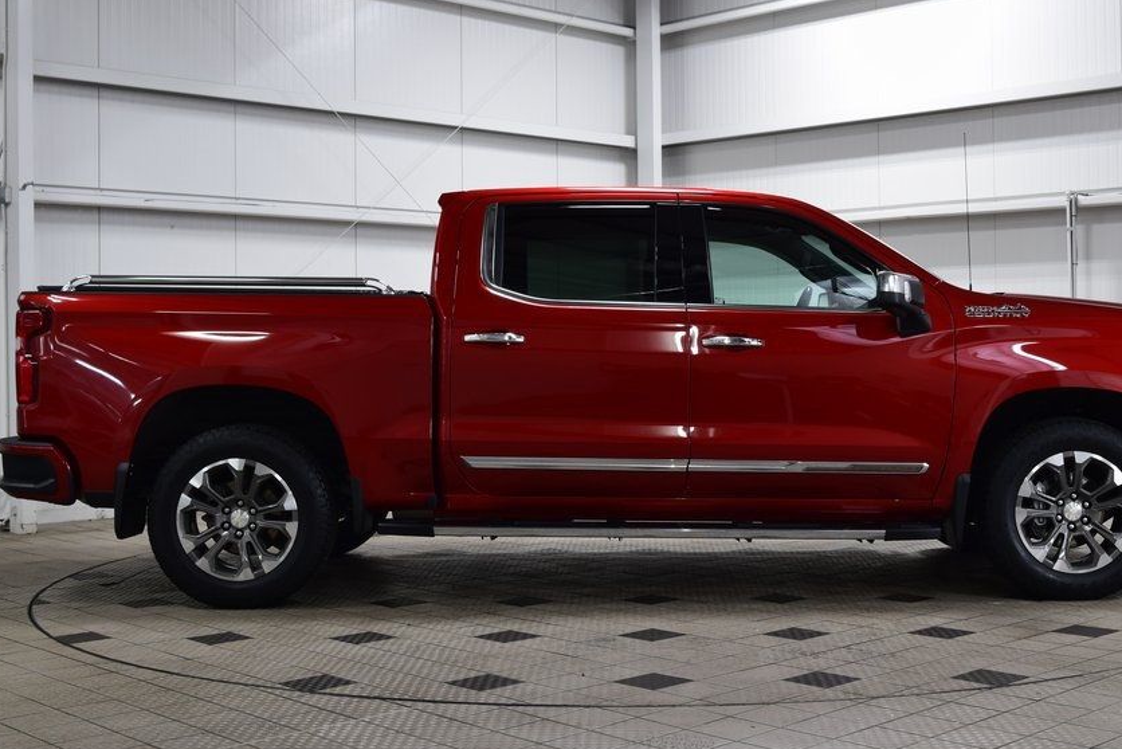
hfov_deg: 39.8
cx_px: 628
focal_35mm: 50
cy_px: 346
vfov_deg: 27.2
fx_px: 1547
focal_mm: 27
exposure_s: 1/15
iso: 400
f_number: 6.3
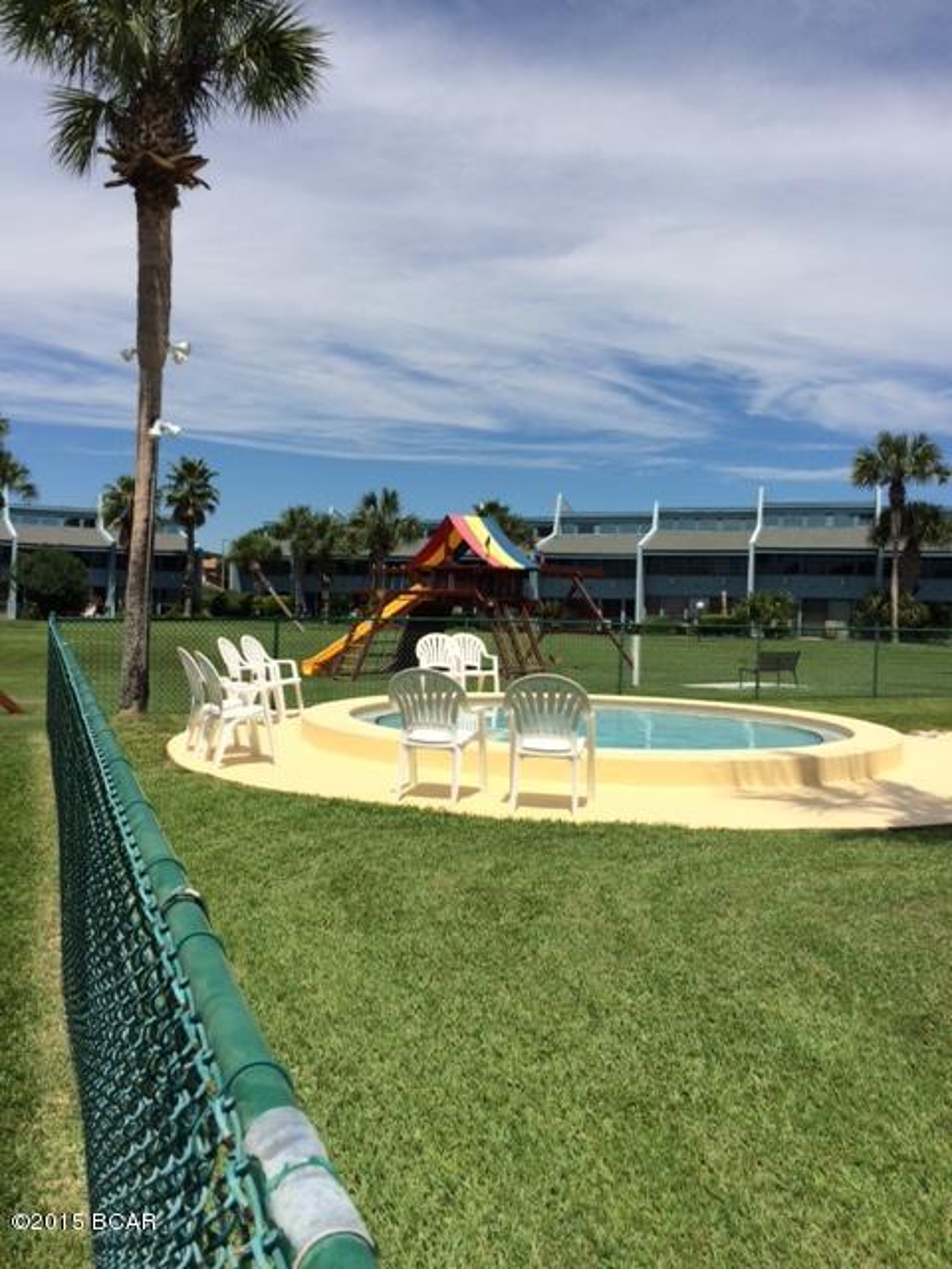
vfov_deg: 61.7
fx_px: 1063
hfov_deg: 48.2
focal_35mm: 29
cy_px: 634
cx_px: 476
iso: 32
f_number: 2.2
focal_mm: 4.15
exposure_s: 1/3731
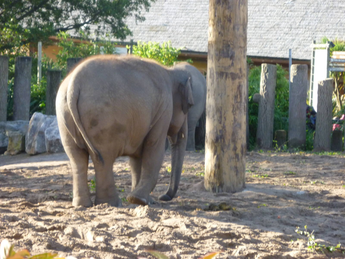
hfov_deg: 9.9
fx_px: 1993
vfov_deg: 7.4
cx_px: 172
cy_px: 130
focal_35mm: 200
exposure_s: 1/125
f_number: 5.9
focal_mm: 36
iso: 250
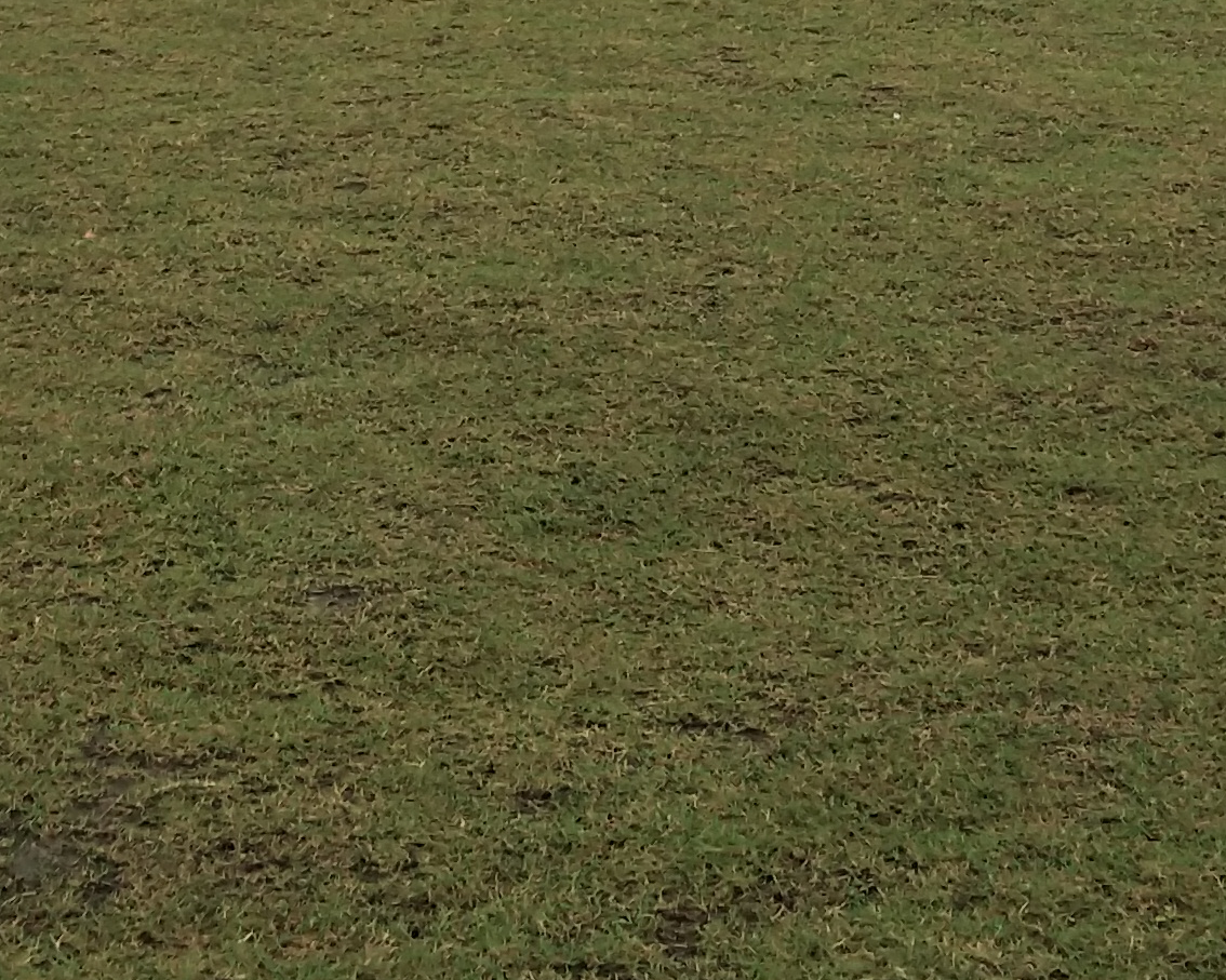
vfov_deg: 13.2
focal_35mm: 111
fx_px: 4027
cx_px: 528
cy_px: -437
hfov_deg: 17.3
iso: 50
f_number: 2.2
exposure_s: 1/197
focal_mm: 3.69
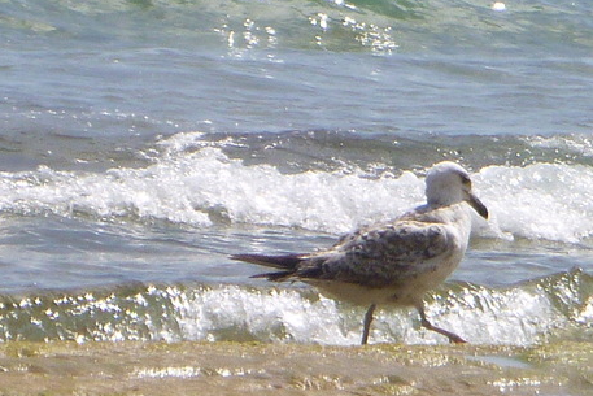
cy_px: 216
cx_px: 296
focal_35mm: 471
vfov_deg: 2.9
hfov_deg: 4.4
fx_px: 7760
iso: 100
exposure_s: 1/500
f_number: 5.7
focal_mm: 18
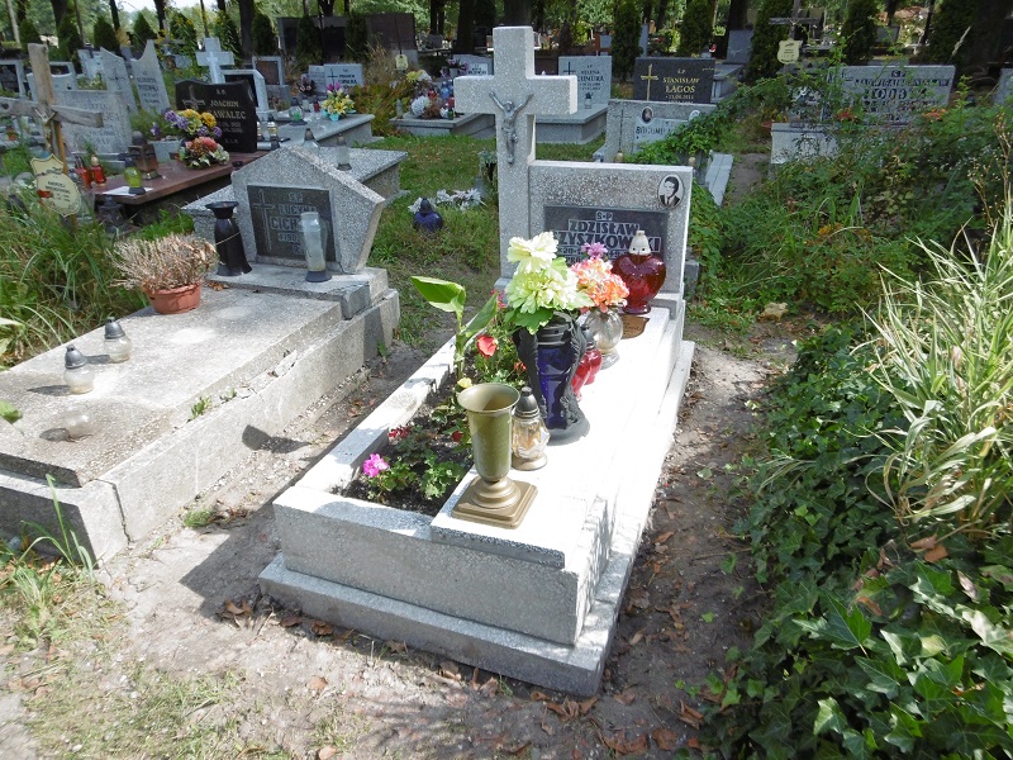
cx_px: 506
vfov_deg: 56.8
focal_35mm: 24
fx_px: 702
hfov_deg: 71.6
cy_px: 380
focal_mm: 4.3
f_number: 3.1
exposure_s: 1/500
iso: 100
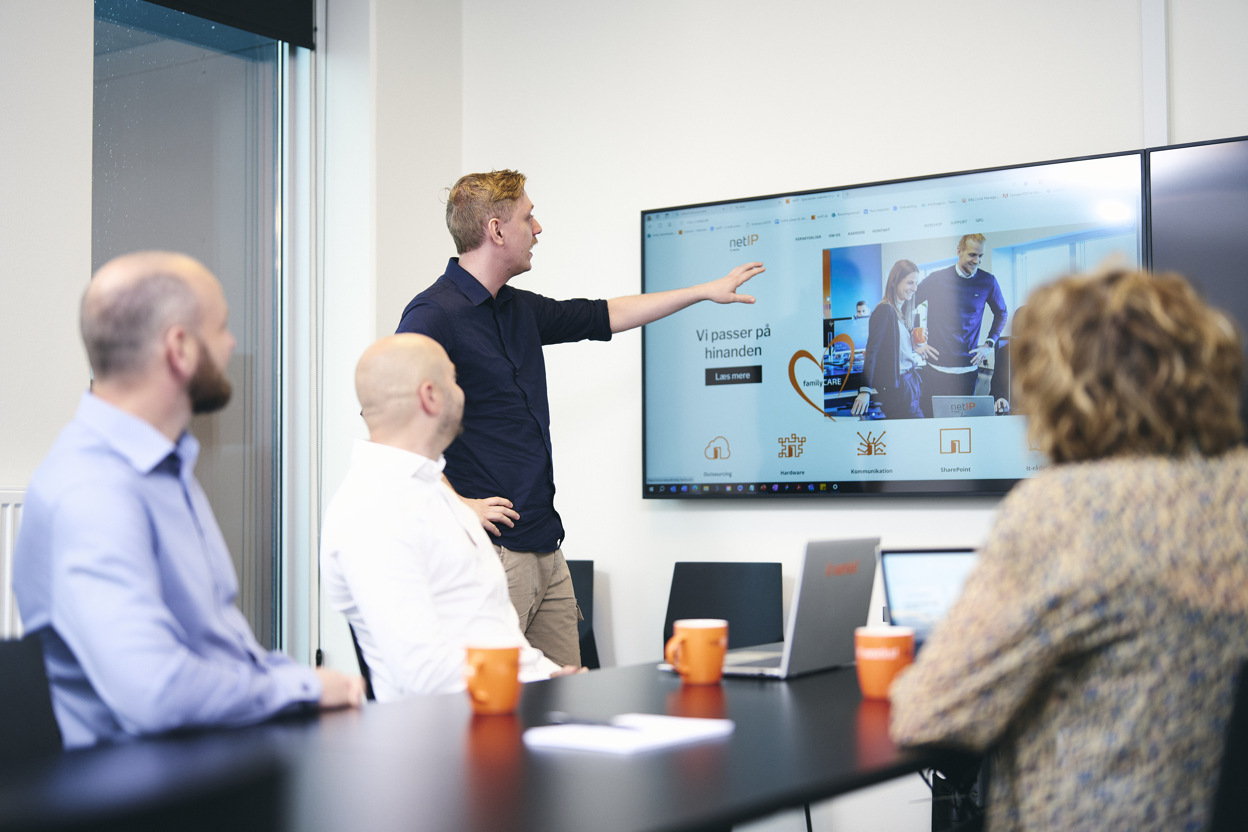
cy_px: 416
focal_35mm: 50
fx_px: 1733
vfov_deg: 27.0
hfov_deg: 39.6
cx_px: 624
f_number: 1.2
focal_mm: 50
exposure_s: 1/500
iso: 200
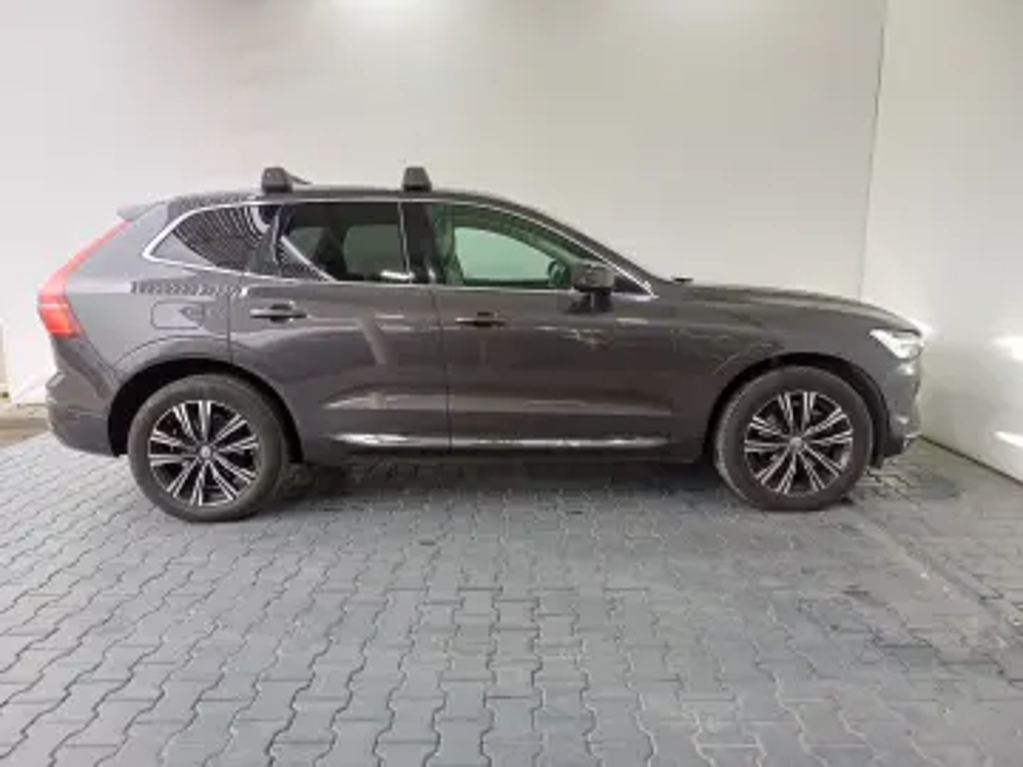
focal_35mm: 25
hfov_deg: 69.4
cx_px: 512
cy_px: 384
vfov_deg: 54.9
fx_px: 739
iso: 50
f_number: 1.8
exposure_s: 1/50
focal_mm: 4.65
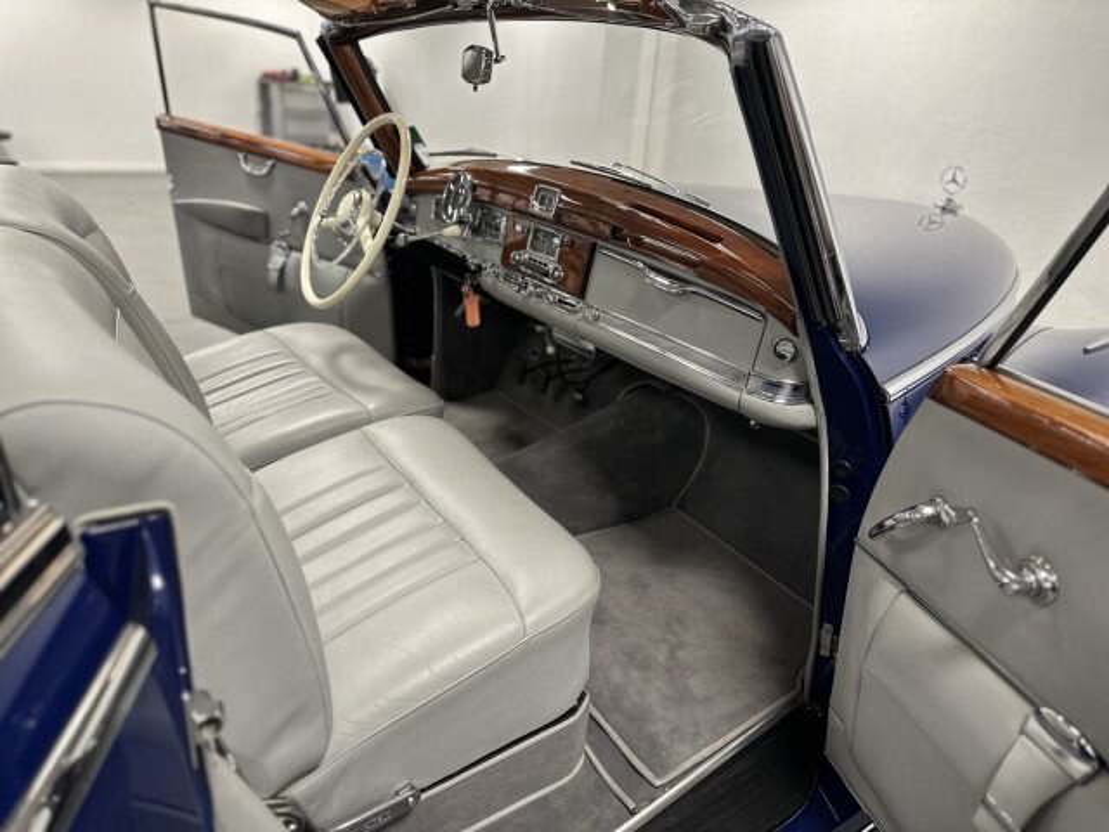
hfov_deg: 71.6
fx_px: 769
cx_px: 554
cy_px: 416
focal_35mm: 24
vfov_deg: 56.8
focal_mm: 6.86
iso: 200
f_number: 1.78
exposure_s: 1/50
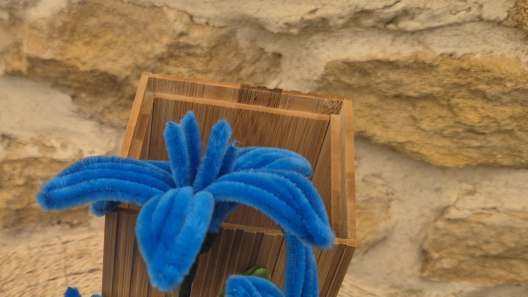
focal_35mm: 54
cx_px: 113
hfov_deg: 37.3
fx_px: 756
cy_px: 296
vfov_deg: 21.5
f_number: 1.8
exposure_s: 1/1396
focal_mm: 5.4
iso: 25
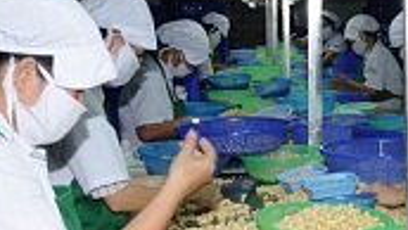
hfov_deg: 25.0
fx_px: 888
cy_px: 129
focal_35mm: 82
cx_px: 380
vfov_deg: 14.8
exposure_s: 1/80
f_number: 5
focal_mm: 18
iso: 400
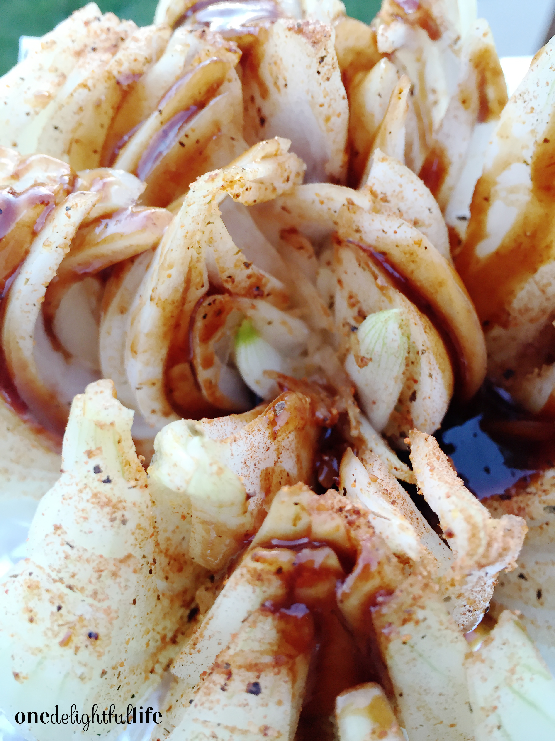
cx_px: 278
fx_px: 620
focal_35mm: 29
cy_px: 370
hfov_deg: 48.2
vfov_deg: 61.7
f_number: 2.2
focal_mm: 4.15
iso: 64
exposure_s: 1/30
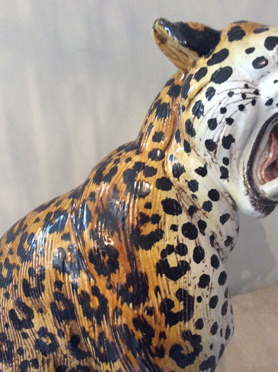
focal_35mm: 32
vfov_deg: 56.9
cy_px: 186
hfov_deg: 44.1
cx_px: 139
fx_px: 344
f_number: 2.4
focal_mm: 3.3
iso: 320
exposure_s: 1/17
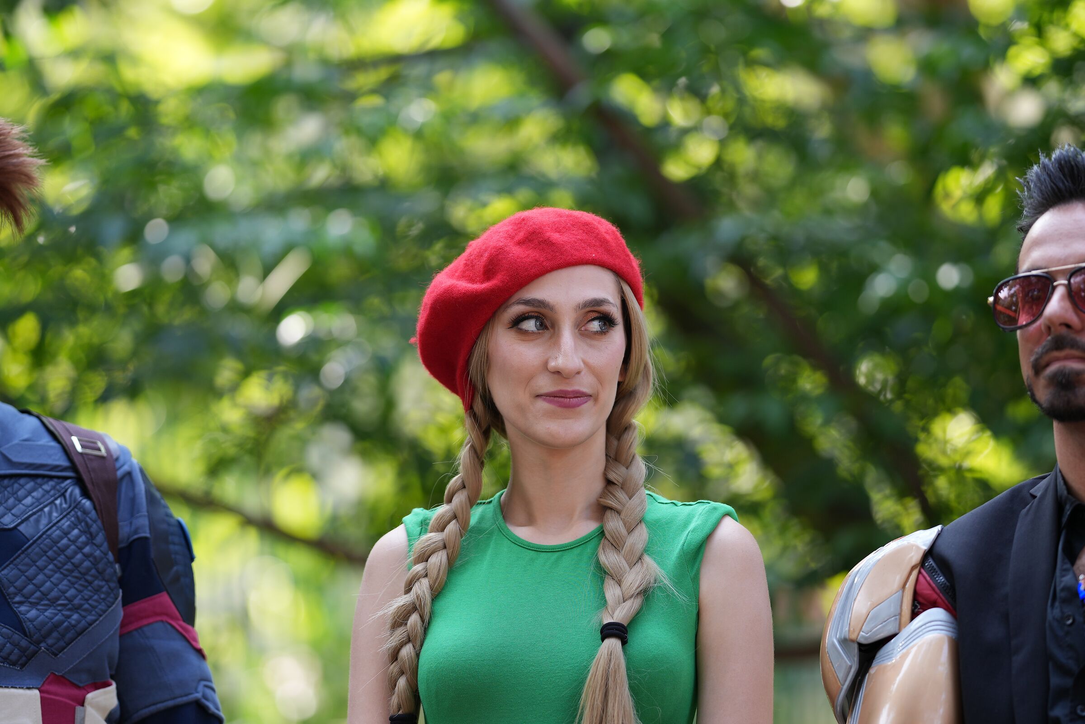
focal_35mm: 202
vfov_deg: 6.8
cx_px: 542
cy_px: 362
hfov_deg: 10.2
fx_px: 6088
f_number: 1.8
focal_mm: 135
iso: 125
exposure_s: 1/250
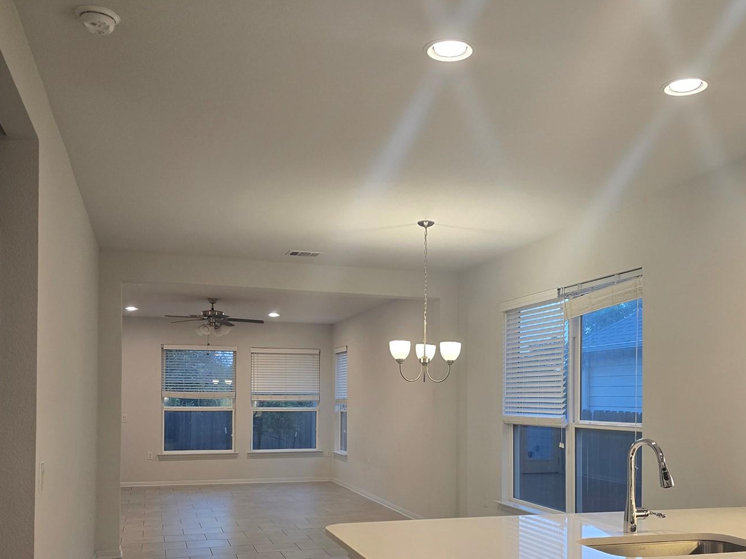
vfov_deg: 38.8
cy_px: 405
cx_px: 414
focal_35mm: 36
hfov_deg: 51.3
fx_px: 776
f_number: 1.7
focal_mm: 6.3
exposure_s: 1/120
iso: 160
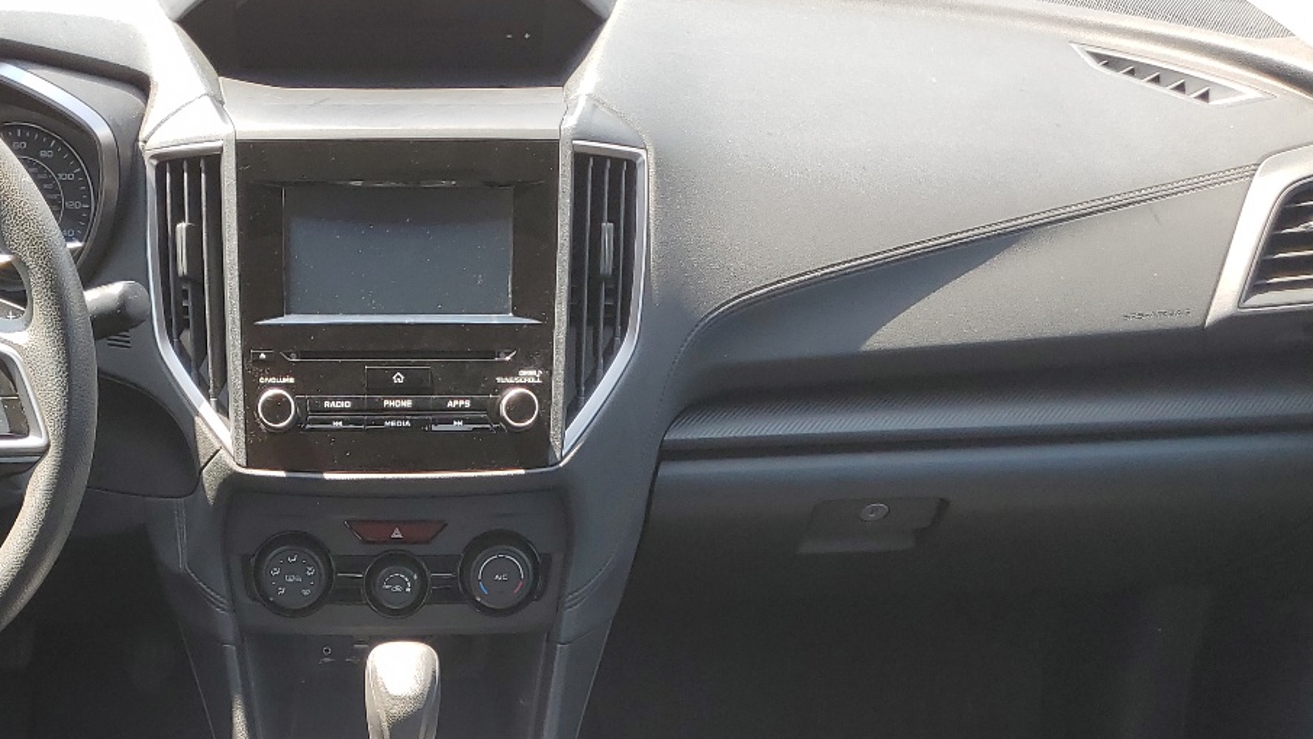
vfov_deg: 22.7
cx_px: 328
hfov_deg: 40.2
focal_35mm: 50
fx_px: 1741
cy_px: 798
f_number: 1.5
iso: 50
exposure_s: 1/323
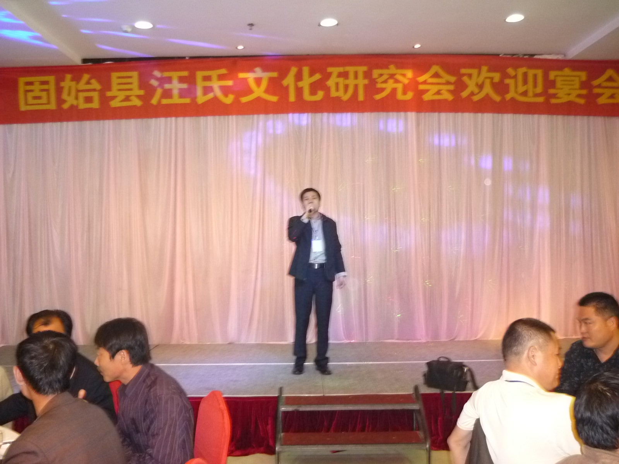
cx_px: 310
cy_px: 232
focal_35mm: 33
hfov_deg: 55.4
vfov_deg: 42.9
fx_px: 590
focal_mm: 5.5
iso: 500
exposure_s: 1/30
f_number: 2.8
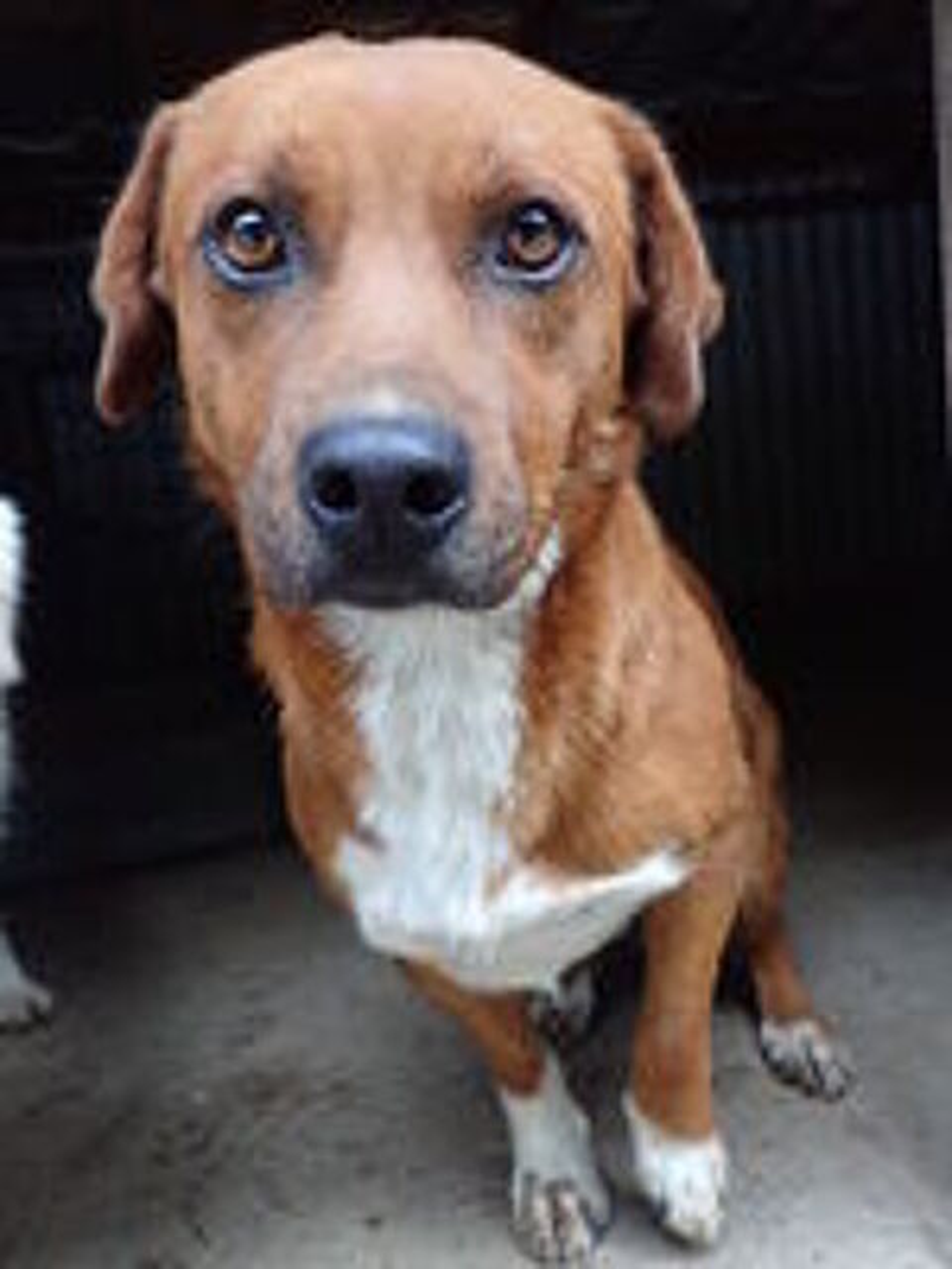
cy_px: 634
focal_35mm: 30
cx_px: 476
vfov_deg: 60.0
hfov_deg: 46.8
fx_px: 1100
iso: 640
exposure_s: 1/500
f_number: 2.3
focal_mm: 5.4
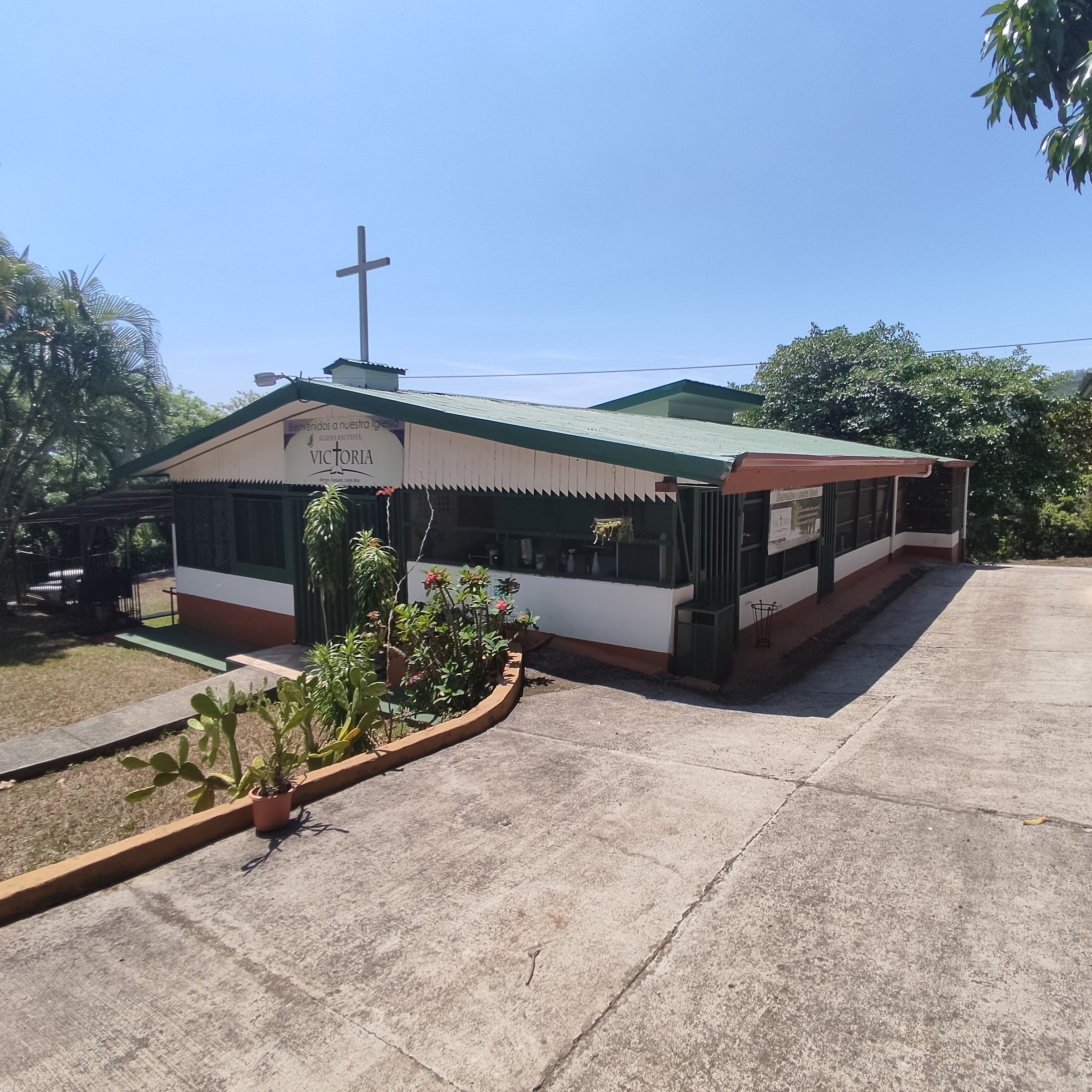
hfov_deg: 80.3
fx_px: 642
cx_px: 621
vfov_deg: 80.7
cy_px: 545
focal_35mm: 18
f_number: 2.2
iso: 51
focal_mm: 1.6
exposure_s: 1/1201
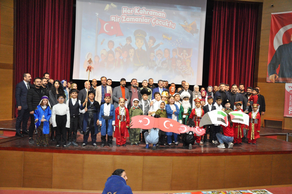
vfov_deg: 36.8
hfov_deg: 53.2
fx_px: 292
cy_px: 97
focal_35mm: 36
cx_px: 146
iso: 2000
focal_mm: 24
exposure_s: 1/60
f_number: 5
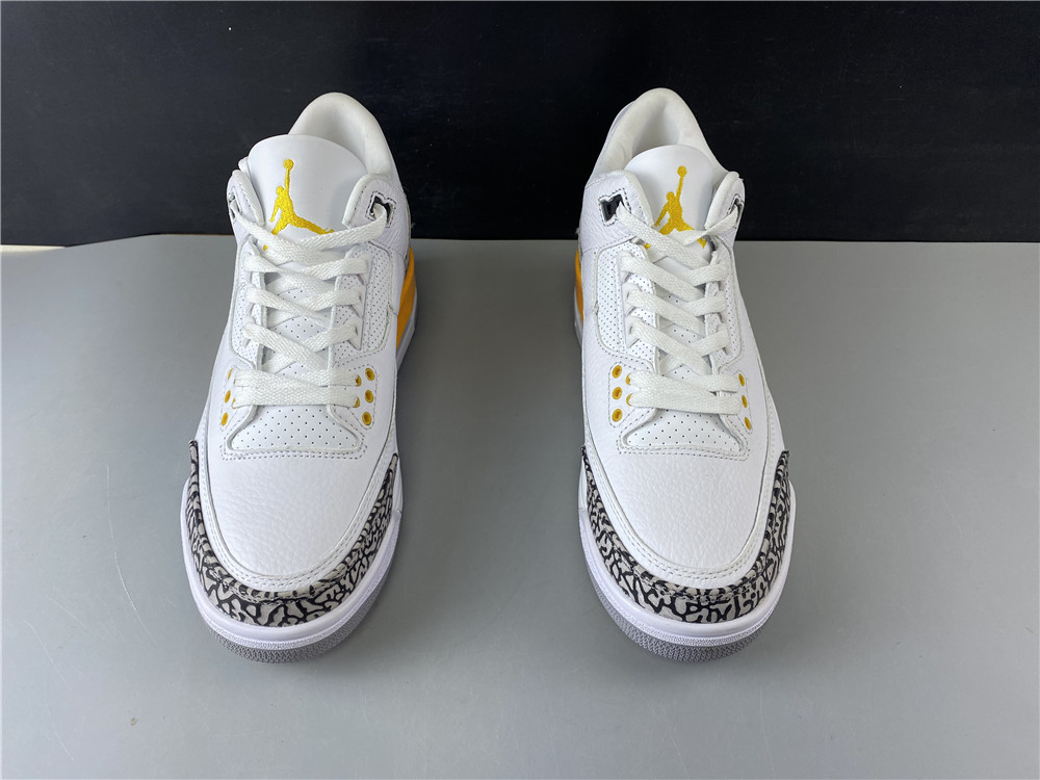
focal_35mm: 26
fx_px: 781
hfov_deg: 67.3
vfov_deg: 53.1
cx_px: 520
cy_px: 390
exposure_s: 1/100
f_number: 1.8
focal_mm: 4.25
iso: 64
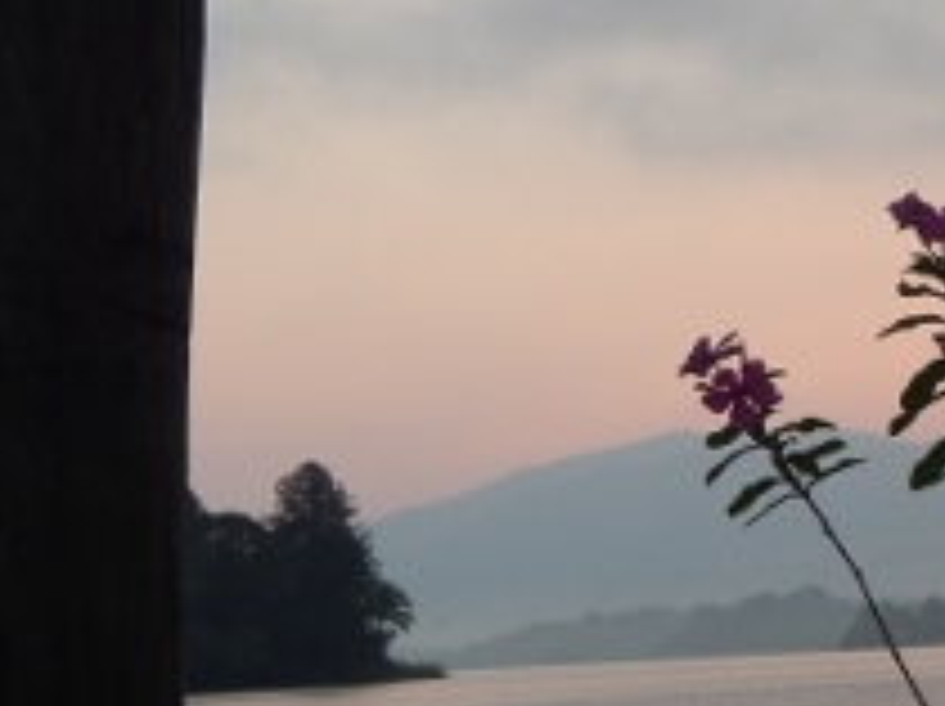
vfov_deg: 10.3
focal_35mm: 143
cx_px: 756
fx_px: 3899
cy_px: 542
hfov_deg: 13.7
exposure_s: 1/80
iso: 125
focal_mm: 10.8
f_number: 4.2
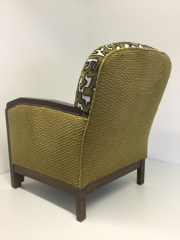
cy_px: 120
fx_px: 215
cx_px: 90
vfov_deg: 58.4
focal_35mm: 31
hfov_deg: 45.4
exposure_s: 1/33
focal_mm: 3.3
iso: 80
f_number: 2.4
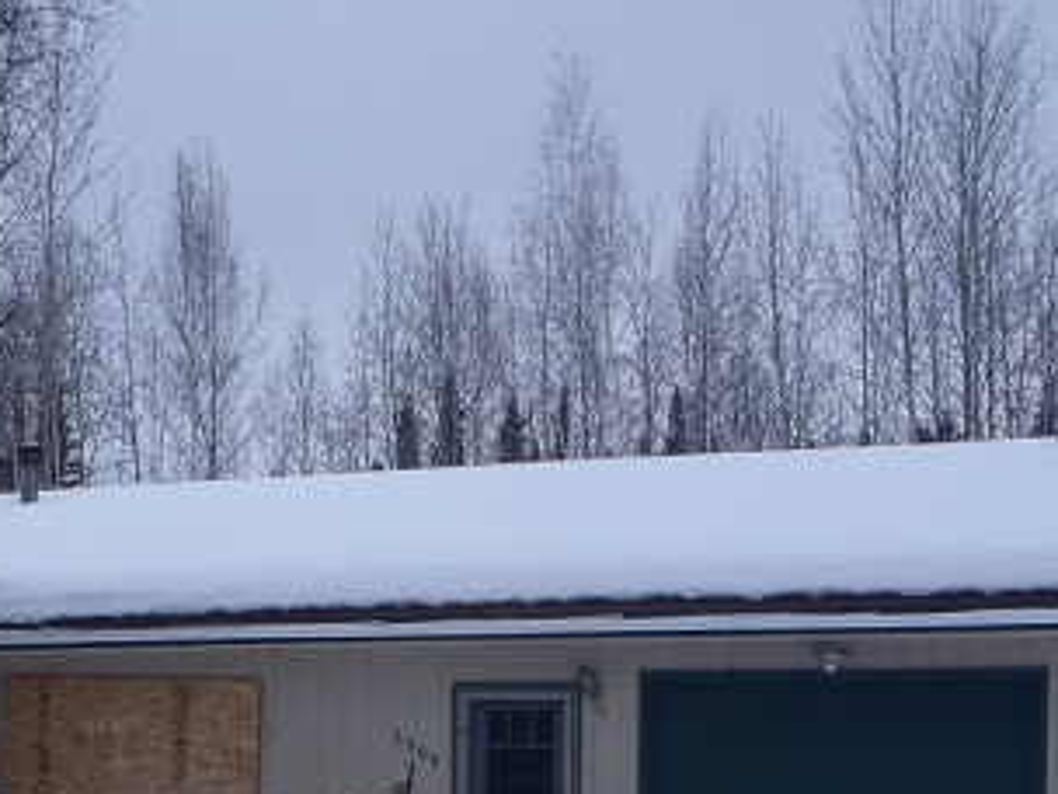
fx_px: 1803
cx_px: 122
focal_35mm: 59
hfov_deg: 31.3
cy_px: 804
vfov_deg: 23.7
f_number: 4.5
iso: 80
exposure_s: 1/100
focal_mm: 5
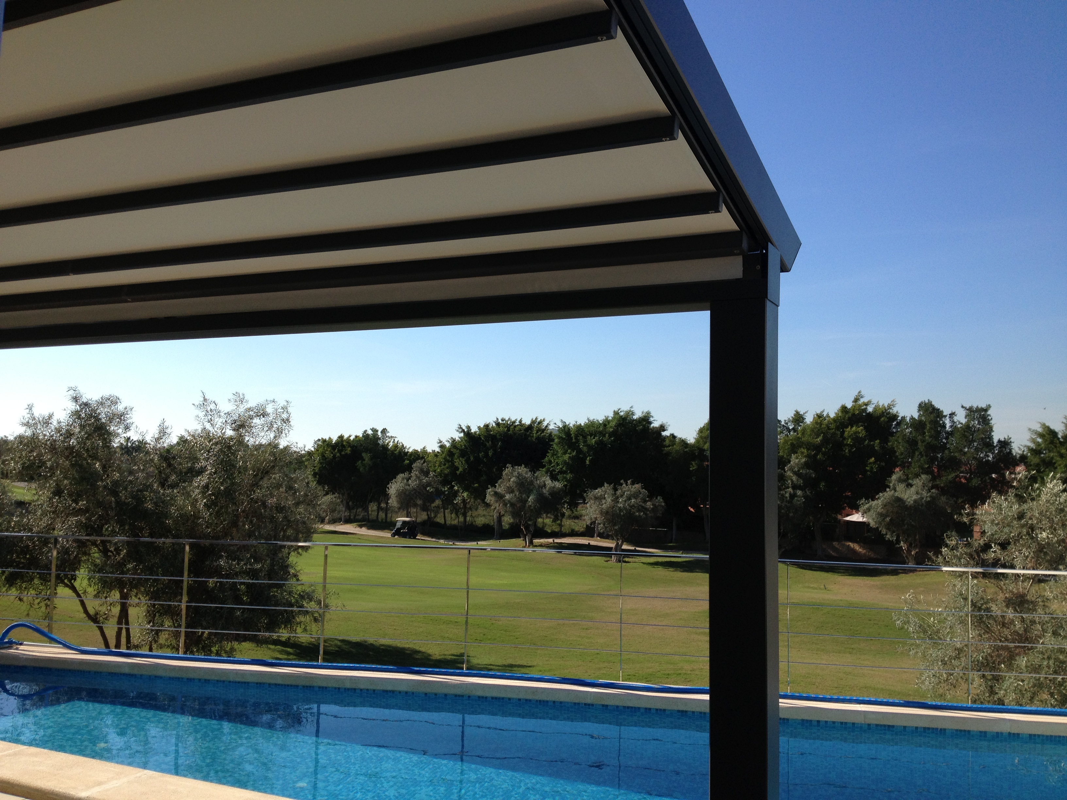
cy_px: 400
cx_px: 534
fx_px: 1079
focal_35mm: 35
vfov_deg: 40.7
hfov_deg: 52.6
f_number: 2.4
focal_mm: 4.28
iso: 50
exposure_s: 1/1672
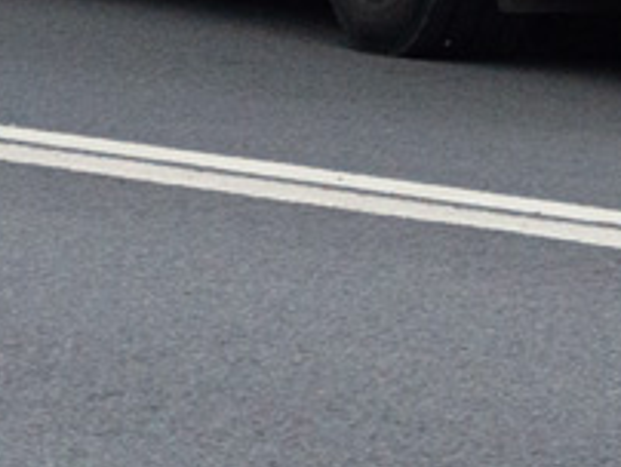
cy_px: -1031
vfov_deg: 2.2
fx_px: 11908
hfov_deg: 3.0
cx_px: 833
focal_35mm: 663
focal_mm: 62
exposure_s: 1/400
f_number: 5.6
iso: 200
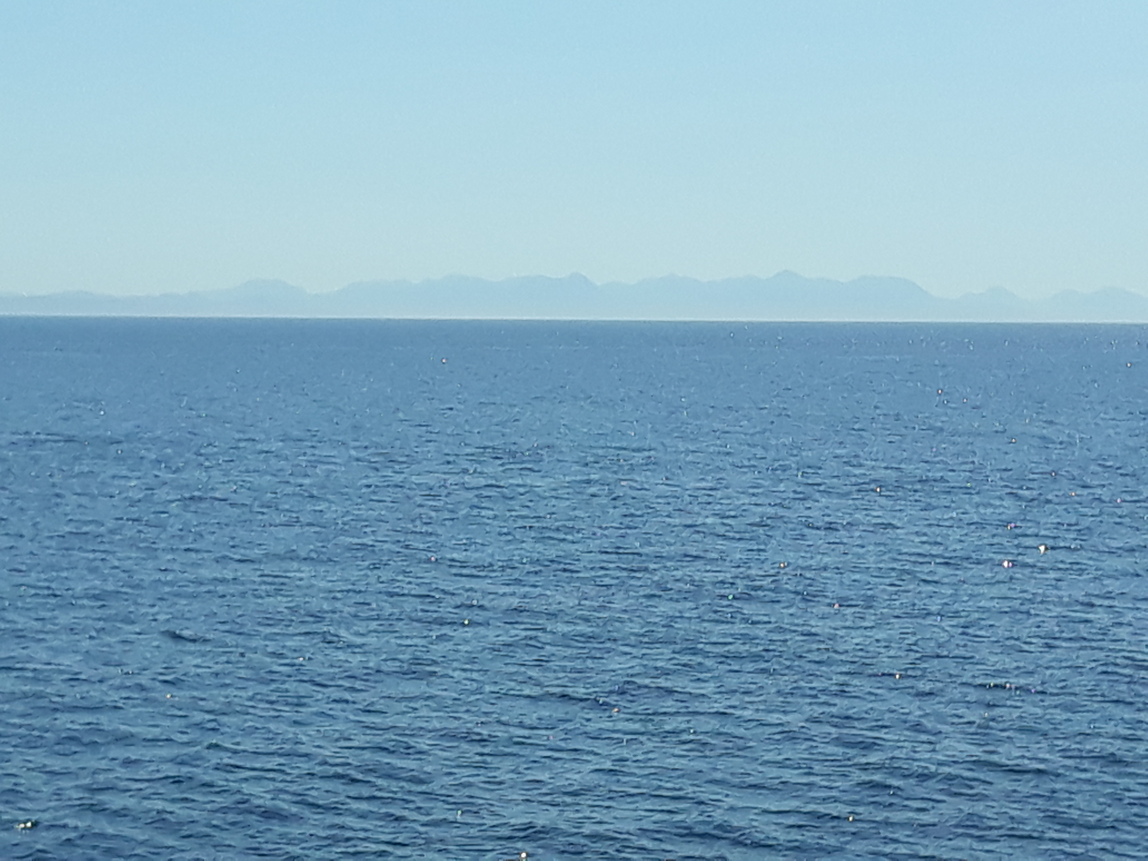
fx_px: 895
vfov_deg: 51.4
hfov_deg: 65.3
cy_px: 430
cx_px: 574
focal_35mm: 27
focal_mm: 3.71
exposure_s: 1/3704
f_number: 1.7
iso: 40
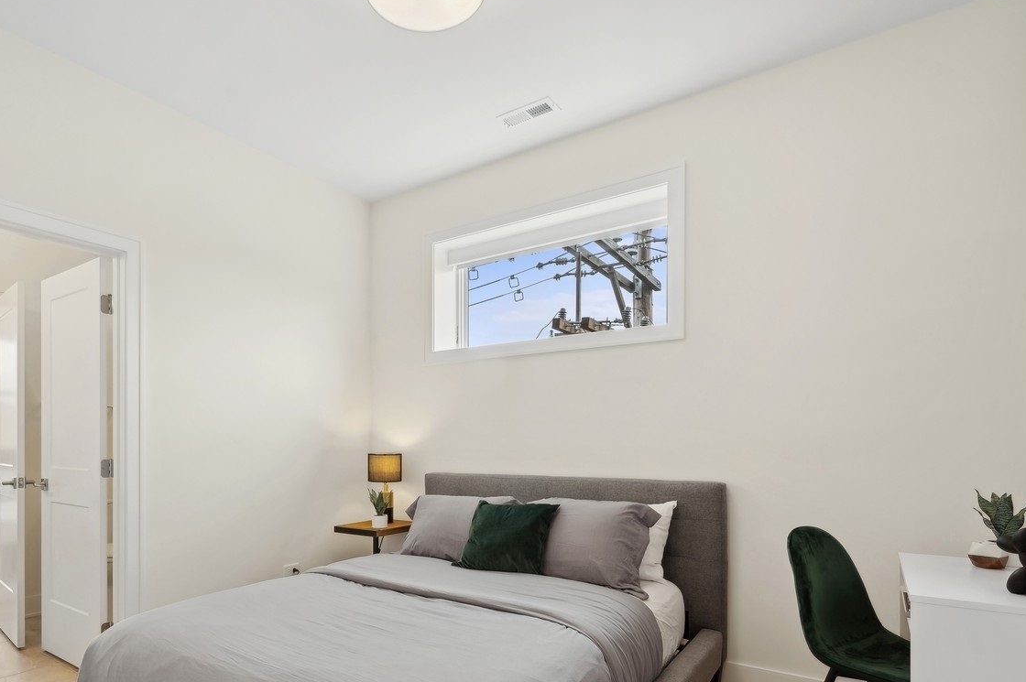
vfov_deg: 60.5
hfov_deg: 83.4
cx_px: 436
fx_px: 570
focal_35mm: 20
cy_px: 451
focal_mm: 14
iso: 100
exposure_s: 1/6
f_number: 10
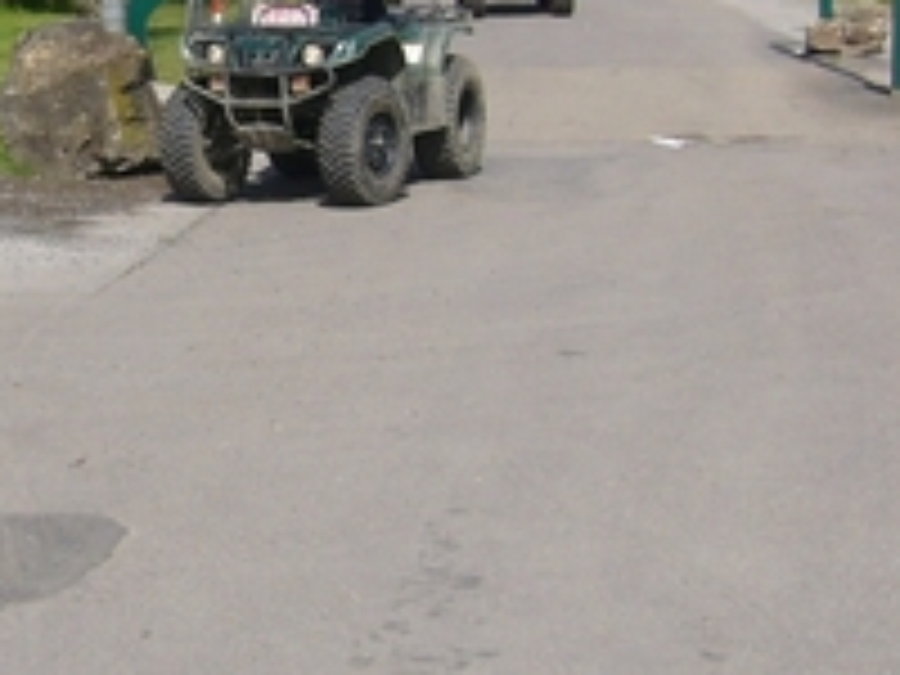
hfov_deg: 18.5
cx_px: 176
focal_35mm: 105
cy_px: 171
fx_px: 2730
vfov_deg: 14.0
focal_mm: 5.8
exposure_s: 1/500
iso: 80
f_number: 5.6
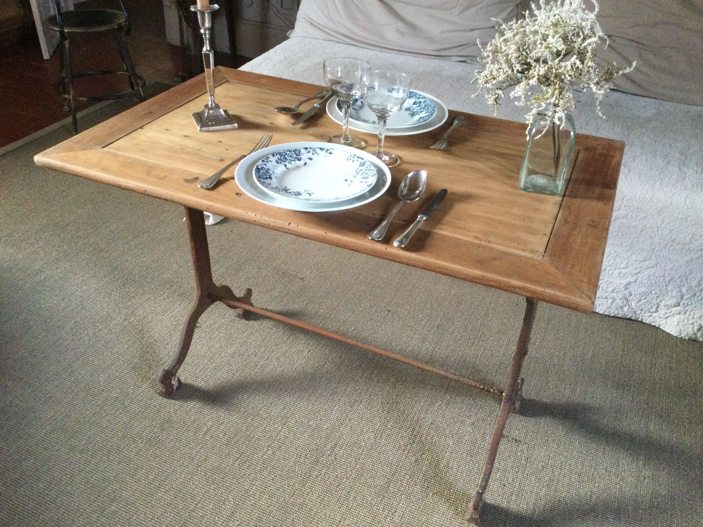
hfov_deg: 58.4
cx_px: 352
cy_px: 264
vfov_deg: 45.4
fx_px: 630
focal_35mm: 31
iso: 200
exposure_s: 1/30
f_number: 2.4
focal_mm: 3.3
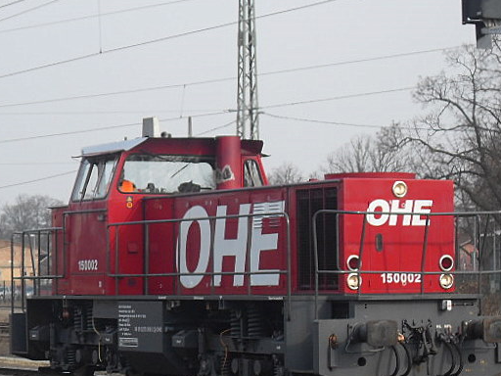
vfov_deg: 9.4
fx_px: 2287
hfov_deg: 12.5
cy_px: 241
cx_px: 193
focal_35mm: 158
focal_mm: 13.5
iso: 80
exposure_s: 1/350
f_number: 4.4
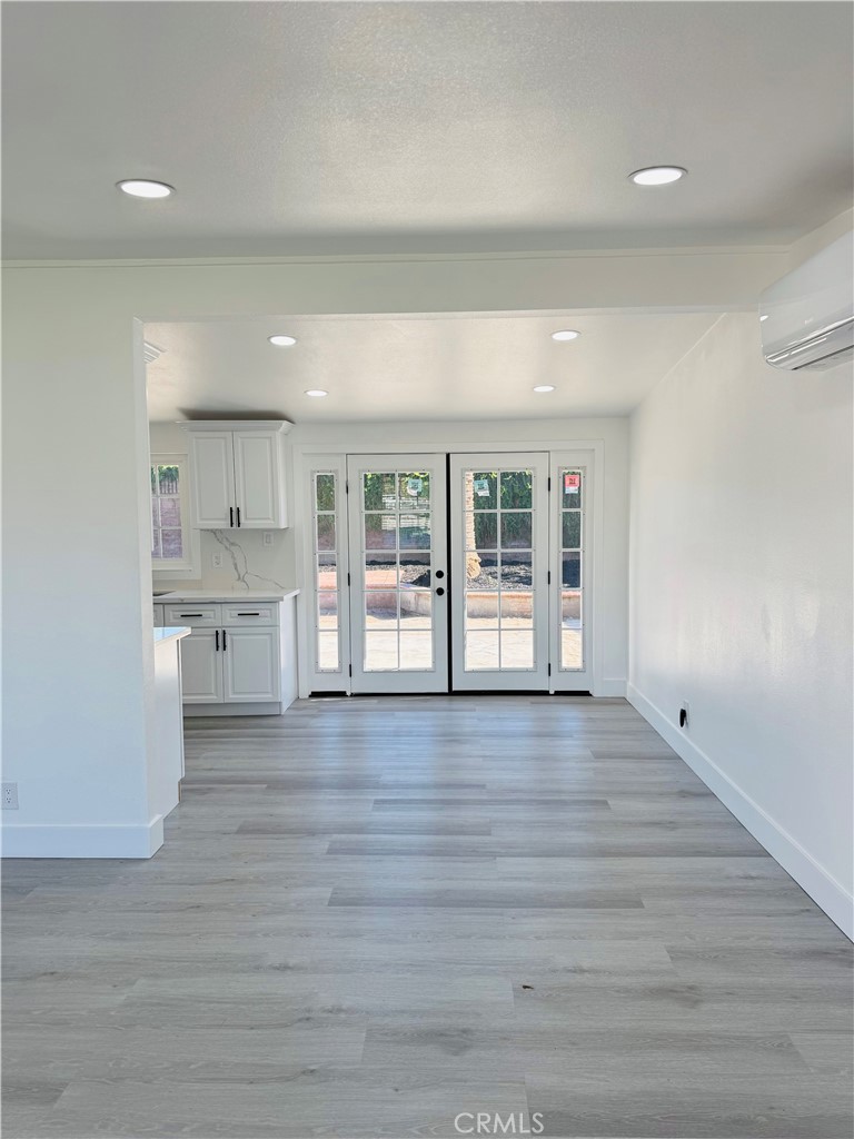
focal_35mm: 24
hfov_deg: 56.8
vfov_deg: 71.6
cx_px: 427
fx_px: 789
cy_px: 570
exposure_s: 1/544
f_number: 1.78
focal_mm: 6.76
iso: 80
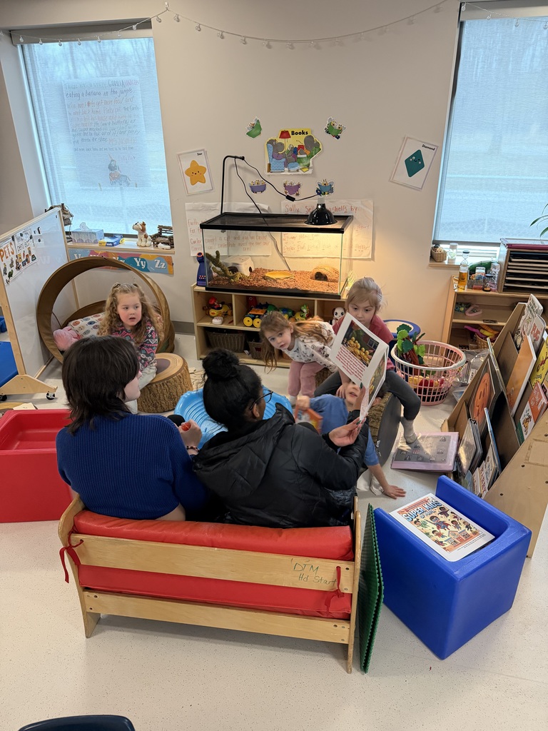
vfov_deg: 71.6
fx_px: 507
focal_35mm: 24
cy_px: 366
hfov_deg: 56.8
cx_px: 274
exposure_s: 1/60
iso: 500
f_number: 1.78
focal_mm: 6.76
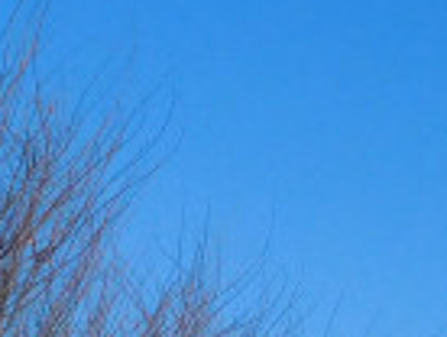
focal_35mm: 259
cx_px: -360
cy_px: 826
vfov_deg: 5.5
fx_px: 3350
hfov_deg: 7.4
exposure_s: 1/400
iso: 125
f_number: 7.6
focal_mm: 6.2
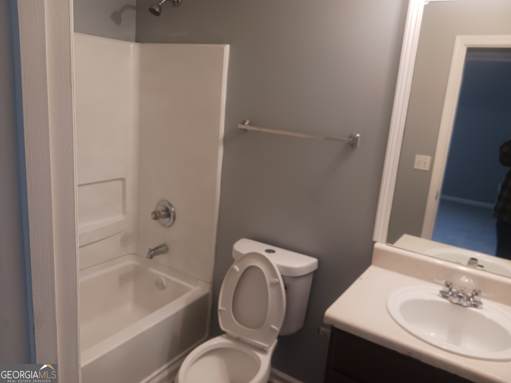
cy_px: 192
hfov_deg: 65.3
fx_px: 399
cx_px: 256
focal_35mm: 27
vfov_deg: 51.4
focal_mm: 4
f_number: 1.8
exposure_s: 1/30
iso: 160
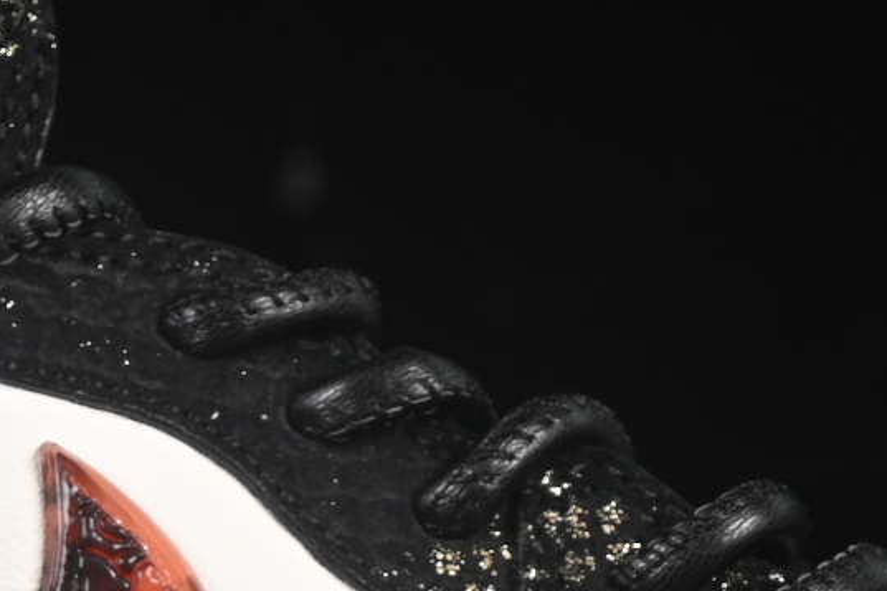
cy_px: 393
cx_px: 249
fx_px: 9584
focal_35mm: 389
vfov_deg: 3.5
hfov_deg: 5.3
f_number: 6.3
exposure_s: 1/60
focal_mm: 50
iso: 160
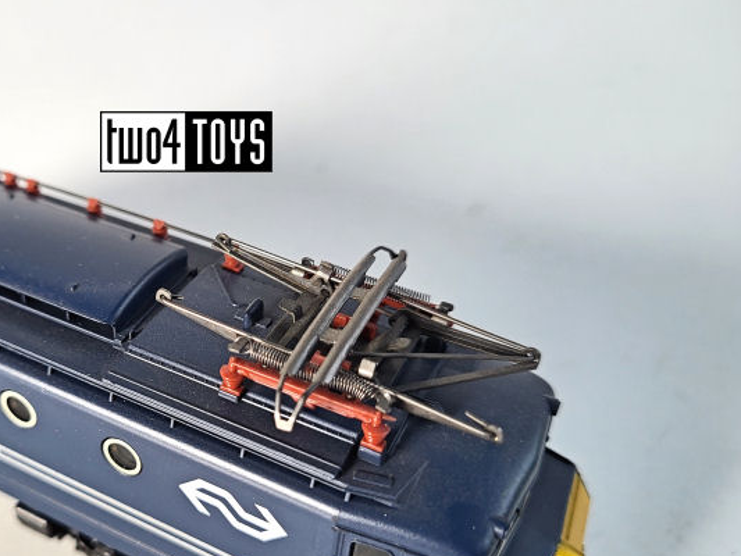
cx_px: 186
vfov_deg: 36.6
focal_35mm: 39
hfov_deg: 46.2
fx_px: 835
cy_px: 346
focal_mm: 5.4
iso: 125
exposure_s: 1/100
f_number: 1.8
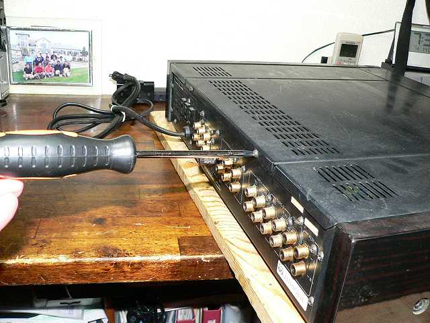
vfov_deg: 39.7
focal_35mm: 36
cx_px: 215
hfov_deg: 51.4
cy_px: 162
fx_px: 447
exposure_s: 1/60
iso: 400
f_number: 2.8
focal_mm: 6
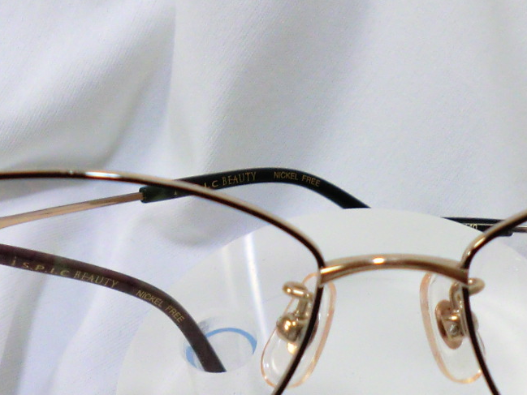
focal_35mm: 101
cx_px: 222
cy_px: 401
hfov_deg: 19.4
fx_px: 1538
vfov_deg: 14.4
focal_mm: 5.8
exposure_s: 1/60
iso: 125
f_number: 3.5
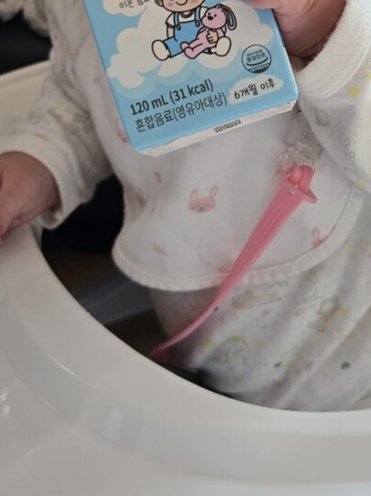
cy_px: 141
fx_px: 629
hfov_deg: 32.0
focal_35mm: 44
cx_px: 294
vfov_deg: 42.0
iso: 160
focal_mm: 5.4
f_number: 1.8
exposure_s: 1/120
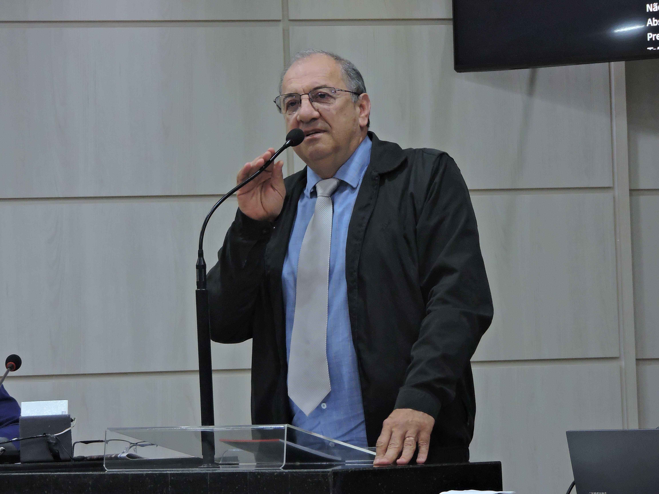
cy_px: 247
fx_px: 3522
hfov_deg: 10.7
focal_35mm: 185
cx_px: 330
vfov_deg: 8.0
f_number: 4.6
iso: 800
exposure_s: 1/40
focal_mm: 33
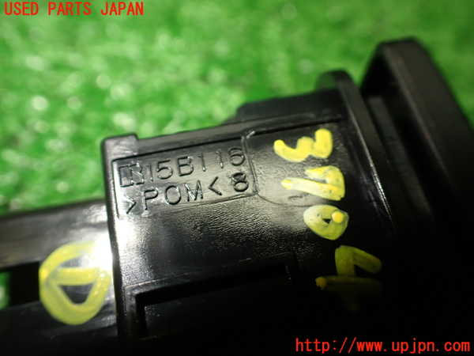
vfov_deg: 46.8
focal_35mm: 30
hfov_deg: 60.0
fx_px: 411
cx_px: 237
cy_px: 178
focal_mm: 5.4
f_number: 2.3
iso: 250
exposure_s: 1/125
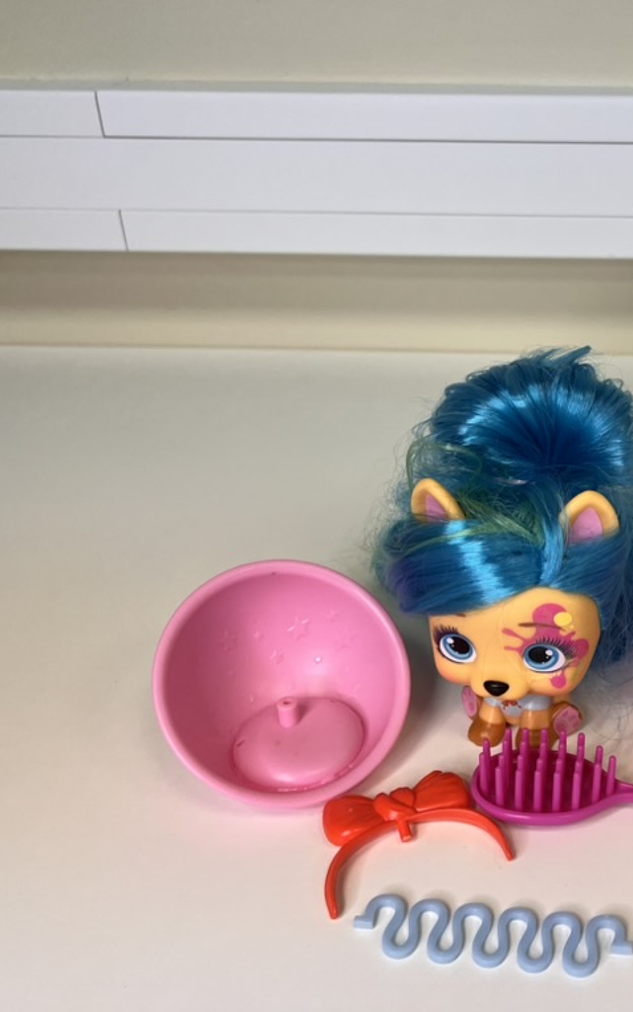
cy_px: 507
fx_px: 1021
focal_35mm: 37
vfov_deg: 52.7
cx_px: 568
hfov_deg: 32.7
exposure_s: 1/100
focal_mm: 5.7
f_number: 1.5
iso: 64
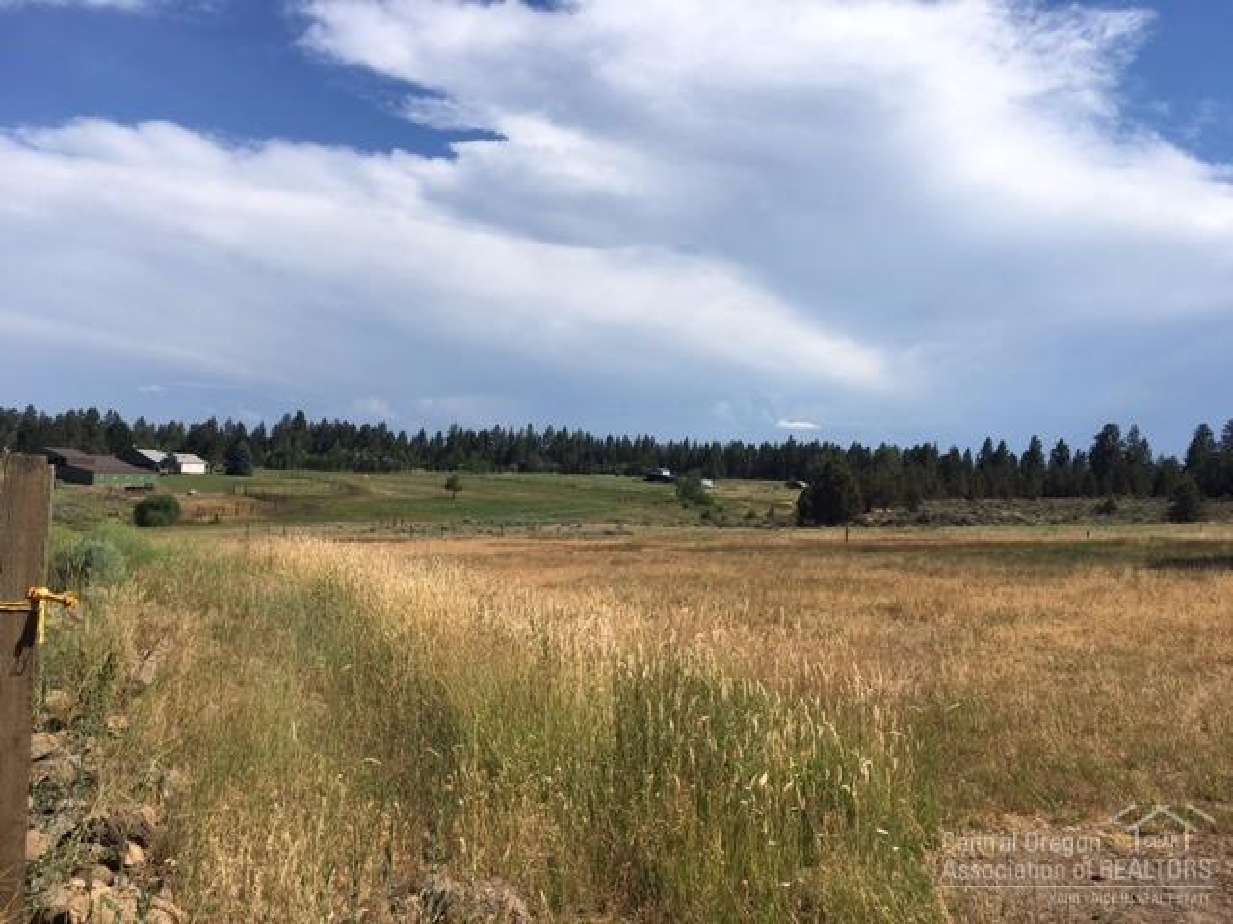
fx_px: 1033
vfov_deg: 48.2
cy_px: 462
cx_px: 616
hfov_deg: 61.7
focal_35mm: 29
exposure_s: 1/2198
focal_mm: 4.15
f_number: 2.2
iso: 25
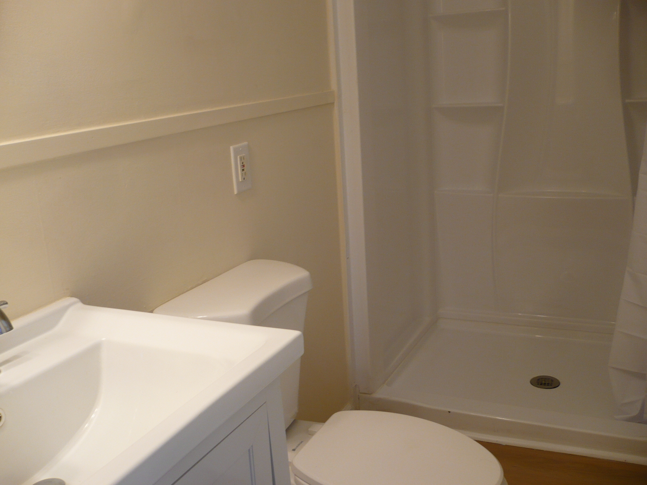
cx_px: 324
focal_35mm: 35
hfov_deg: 52.6
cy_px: 242
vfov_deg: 40.7
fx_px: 654
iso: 100
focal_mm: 5.8
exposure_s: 1/40
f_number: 2.8
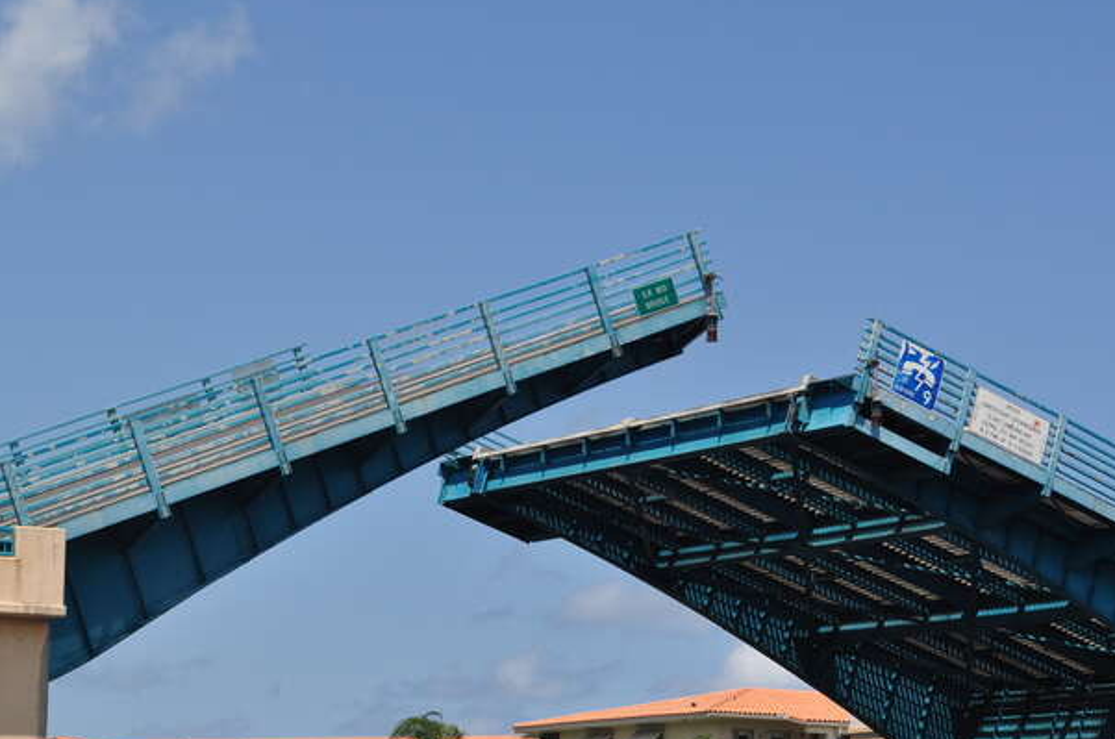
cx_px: 591
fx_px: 3390
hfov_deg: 18.7
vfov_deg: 12.4
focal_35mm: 110
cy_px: 321
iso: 320
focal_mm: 55
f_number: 13
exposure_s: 1/640
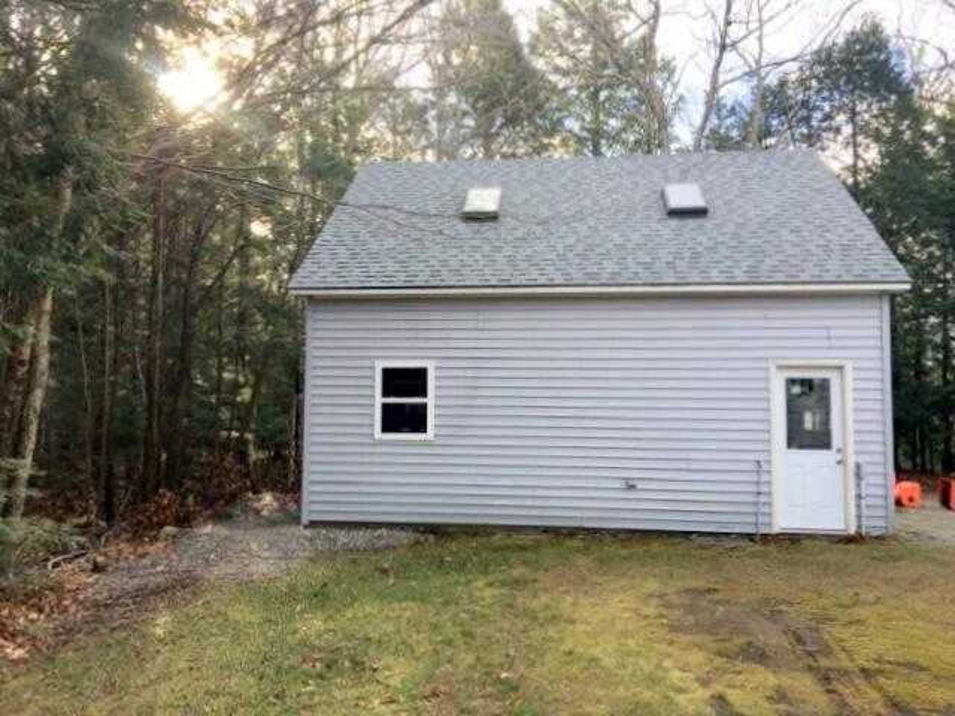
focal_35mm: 29
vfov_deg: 48.2
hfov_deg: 61.7
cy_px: 358
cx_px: 478
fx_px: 800
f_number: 2.2
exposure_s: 1/323
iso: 25
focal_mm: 4.15
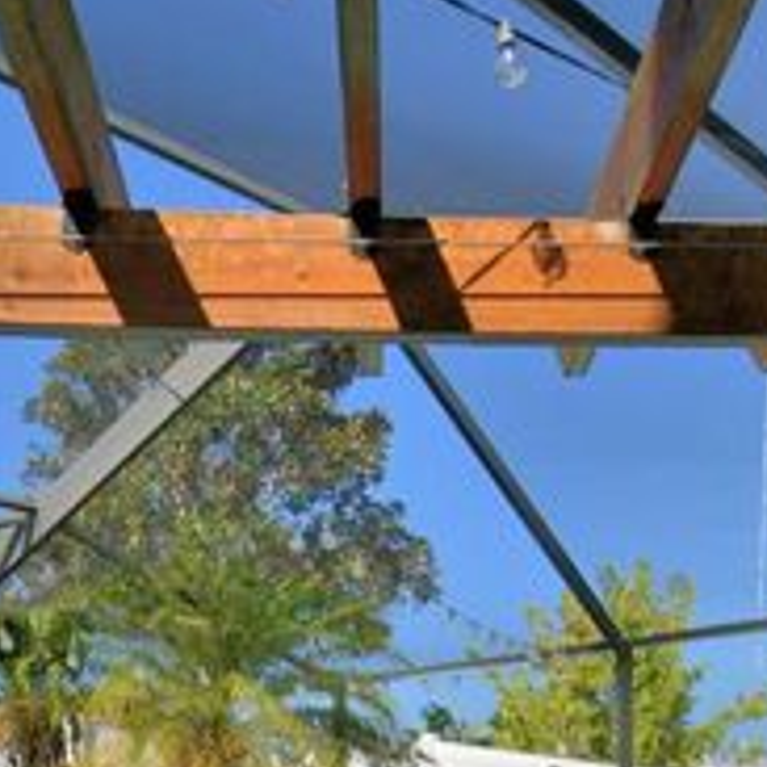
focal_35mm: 49
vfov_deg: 30.0
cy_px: 903
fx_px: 1228
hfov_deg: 34.2
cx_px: 228
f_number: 4.5
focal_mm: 10
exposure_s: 1/1250
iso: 100
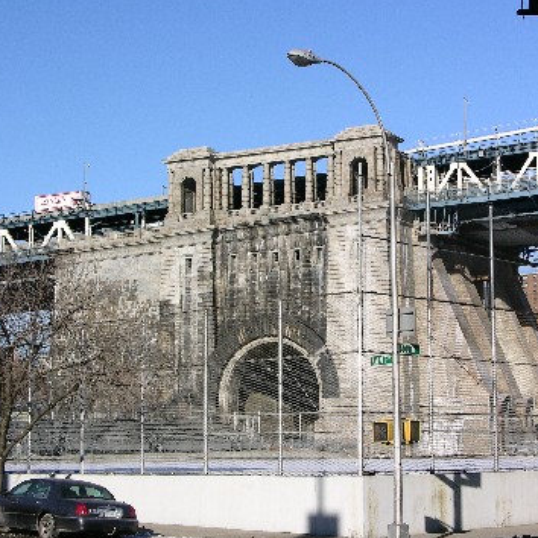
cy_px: 271
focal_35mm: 85
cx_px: 326
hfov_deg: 20.4
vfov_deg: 20.4
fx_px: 1495
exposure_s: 1/176
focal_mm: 14.7
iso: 50
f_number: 7.9
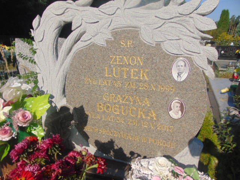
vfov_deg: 54.9
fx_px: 173
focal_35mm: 25
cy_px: 90
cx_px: 120
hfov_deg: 69.4
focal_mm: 4.5
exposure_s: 1/320
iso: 80
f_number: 7.7
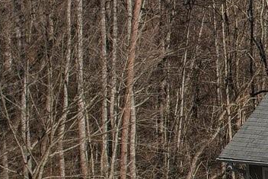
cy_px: 115
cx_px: 659
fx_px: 953
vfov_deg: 10.7
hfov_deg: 12.4
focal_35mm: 128
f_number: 2.8
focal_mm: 8.4
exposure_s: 1/1000
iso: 100
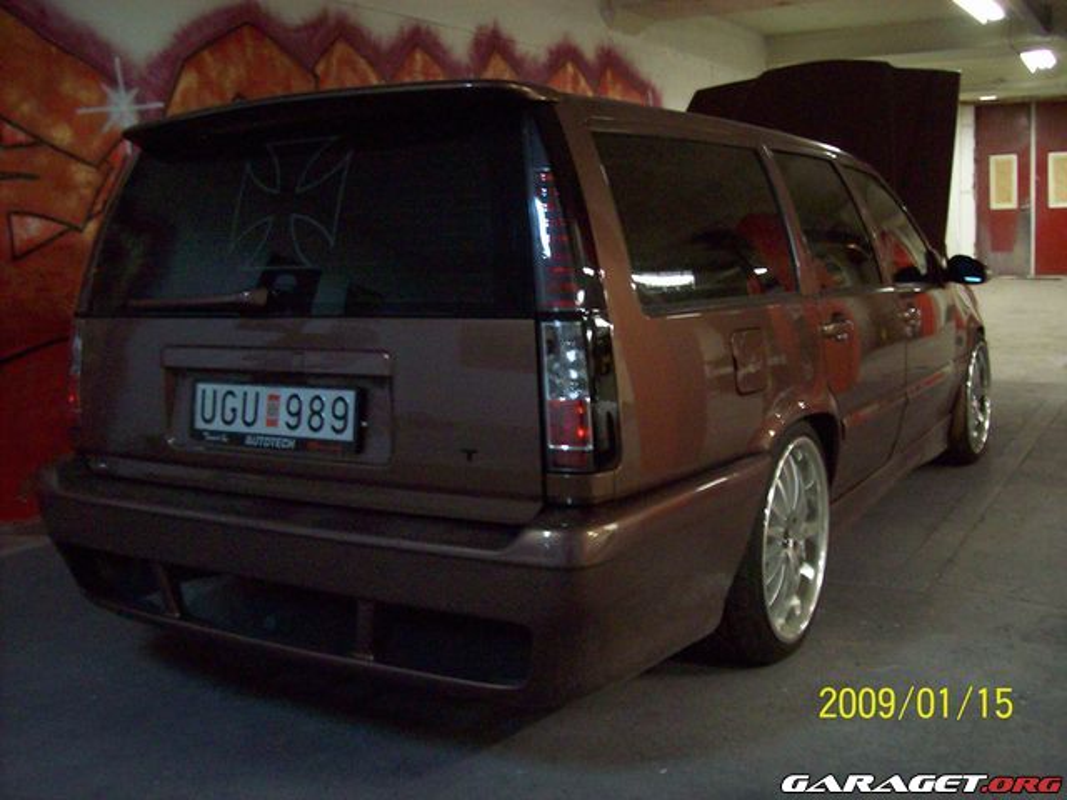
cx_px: 534
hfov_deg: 51.4
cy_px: 400
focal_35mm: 36
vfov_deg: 39.7
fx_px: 1110
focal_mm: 6
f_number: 2.7
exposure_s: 1/8
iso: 200
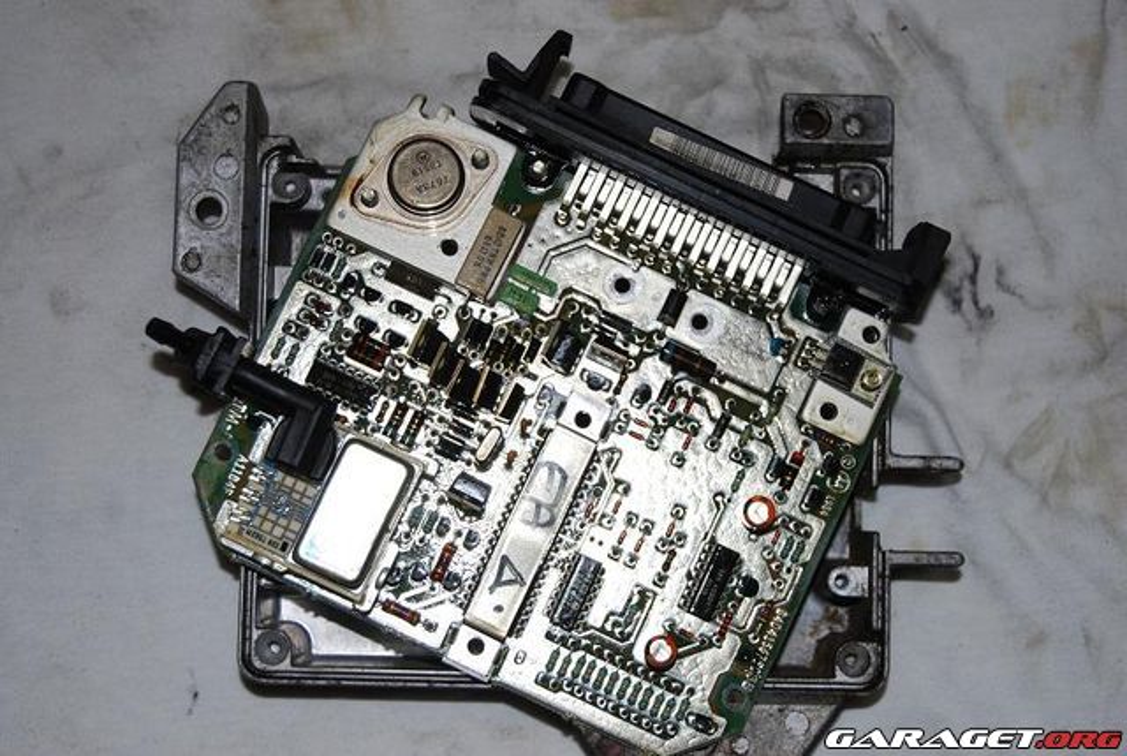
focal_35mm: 72
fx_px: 2258
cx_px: 564
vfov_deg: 19.0
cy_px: 378
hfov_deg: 28.0
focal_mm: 48
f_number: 5.6
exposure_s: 1/60
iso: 200
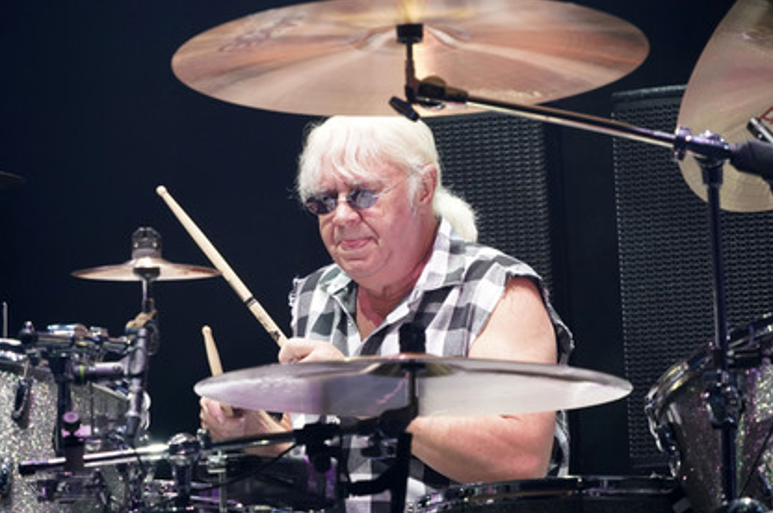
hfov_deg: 9.5
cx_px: 378
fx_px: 4652
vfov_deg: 6.3
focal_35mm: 217
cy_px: 271
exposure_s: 1/400
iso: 1600
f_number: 5.6
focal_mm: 200
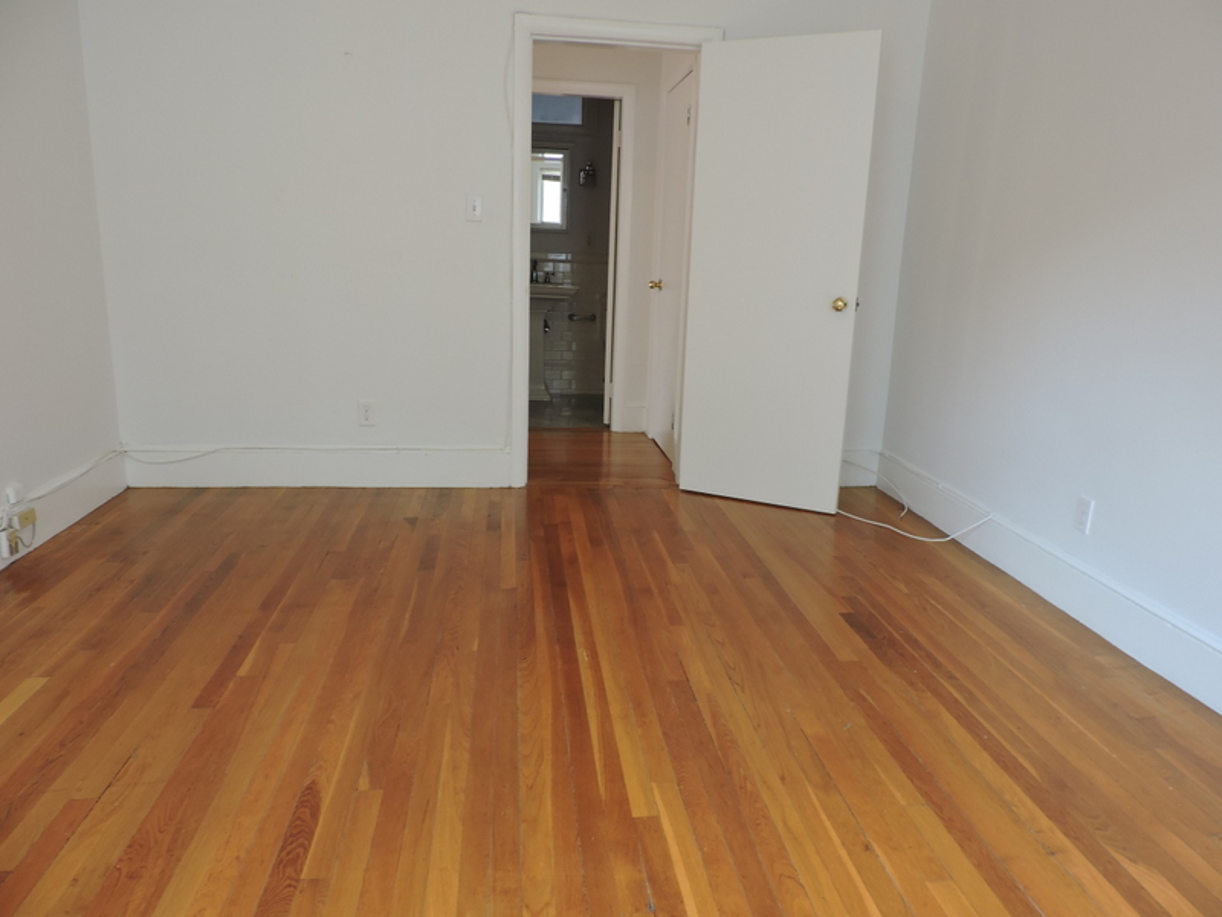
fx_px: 847
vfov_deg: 56.8
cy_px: 458
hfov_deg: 71.6
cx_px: 611
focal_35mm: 24
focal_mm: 4.3
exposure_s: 1/30
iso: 110
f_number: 3
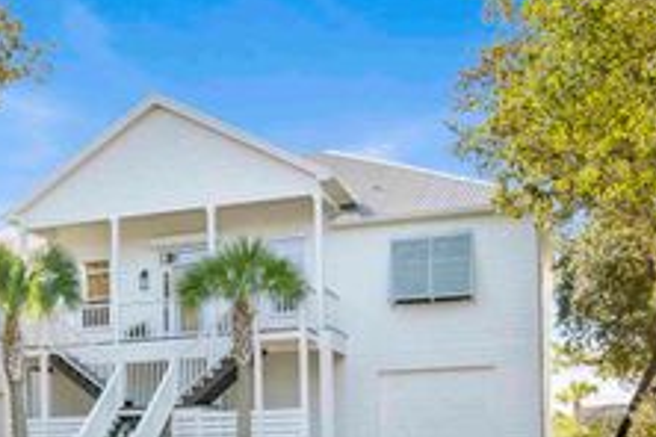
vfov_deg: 23.6
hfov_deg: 36.0
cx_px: 157
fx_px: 984
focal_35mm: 54
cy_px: 468
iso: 200
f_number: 11
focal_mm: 24
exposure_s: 1/125
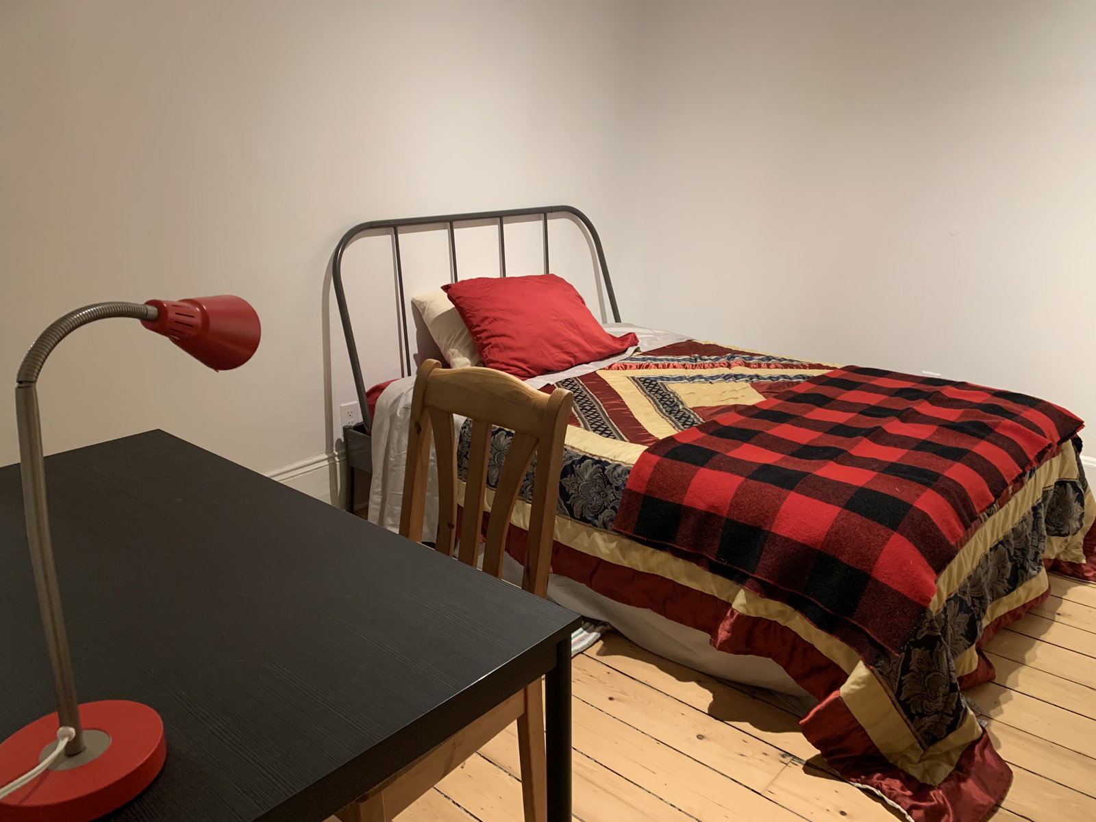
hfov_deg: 67.3
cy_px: 411
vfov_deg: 53.1
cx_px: 548
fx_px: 823
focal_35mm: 26
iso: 400
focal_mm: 4.25
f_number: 1.8
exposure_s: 1/60
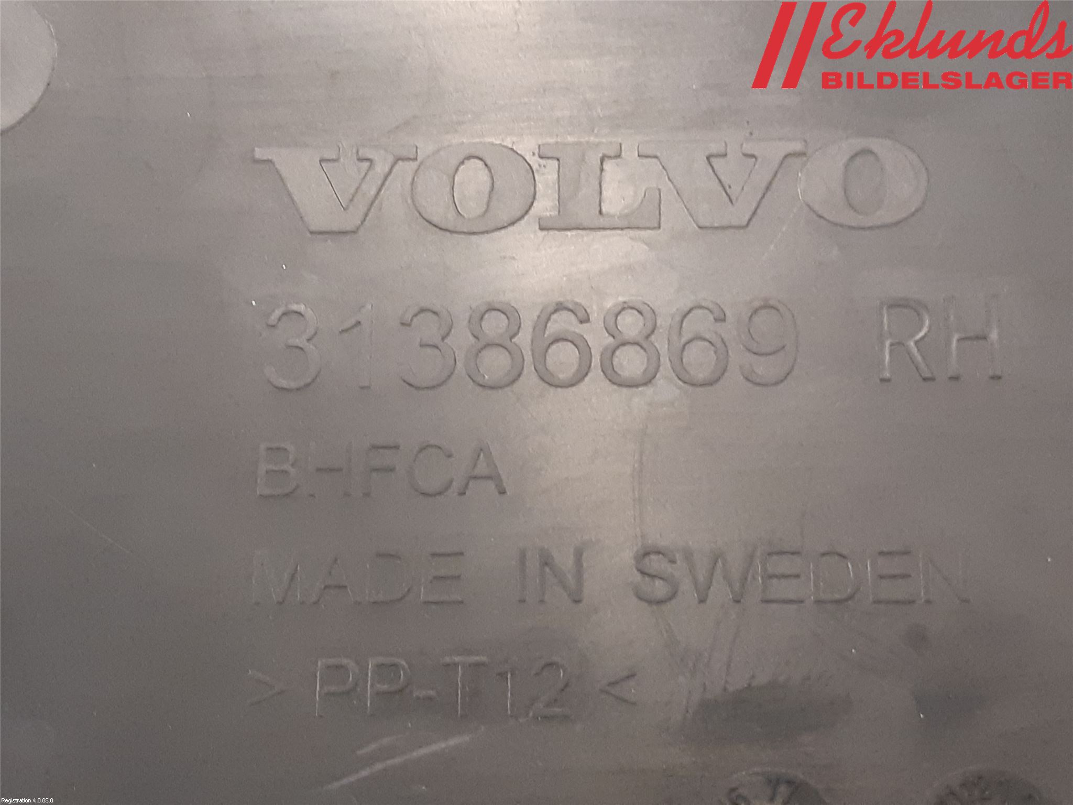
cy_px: 402
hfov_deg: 67.3
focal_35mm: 26
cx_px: 536
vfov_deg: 53.1
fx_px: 806
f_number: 1.7
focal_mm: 3.93
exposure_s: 1/25
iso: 250
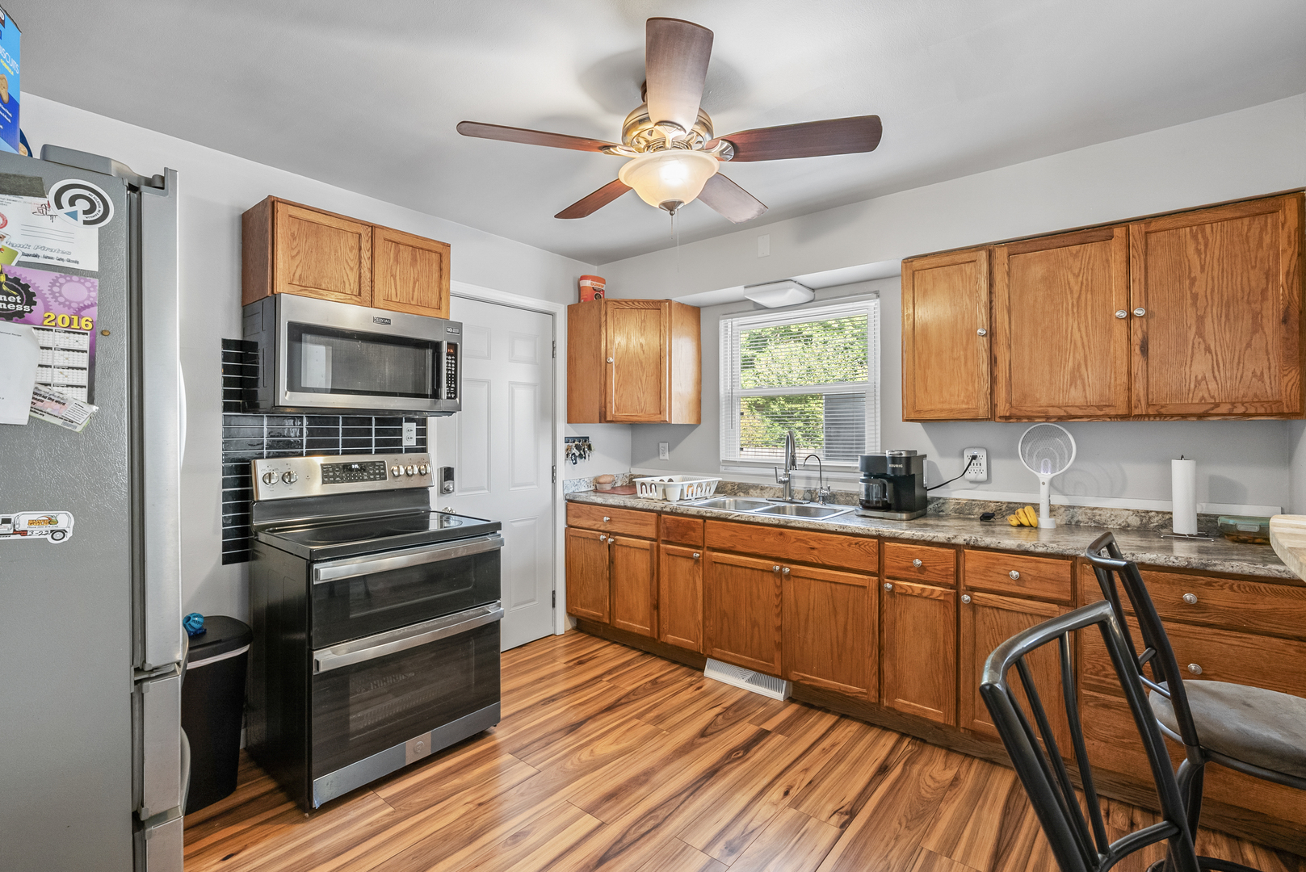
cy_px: 436
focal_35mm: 16
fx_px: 581
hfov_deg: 96.7
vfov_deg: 73.8
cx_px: 653
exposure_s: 1/4
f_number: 9
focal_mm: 16
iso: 400
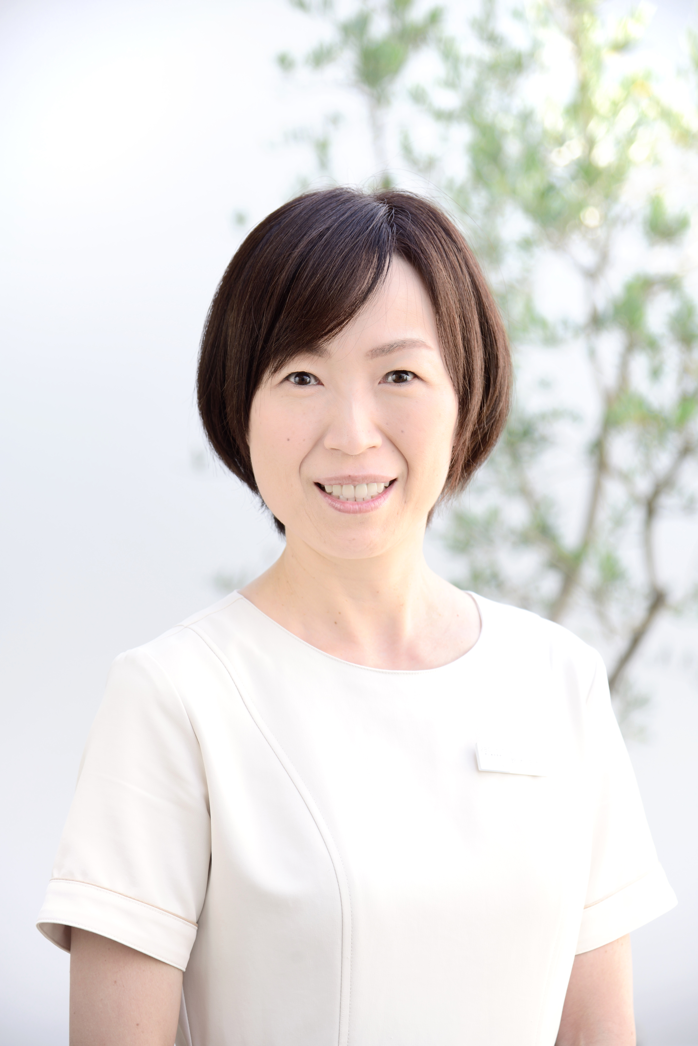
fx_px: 3255
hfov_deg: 12.2
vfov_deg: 18.3
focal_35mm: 112
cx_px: 349
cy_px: 523
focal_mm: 112
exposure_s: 1/125
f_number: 5.6
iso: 125
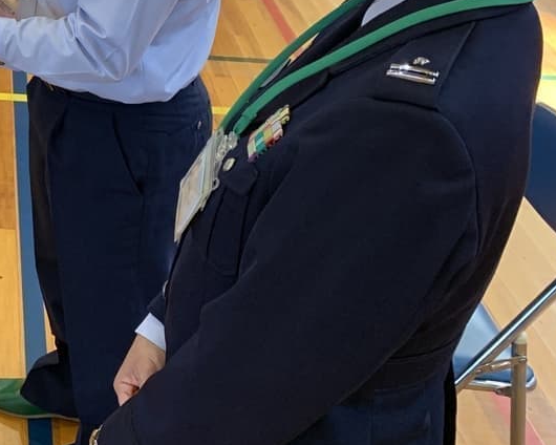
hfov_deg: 23.8
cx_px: -188
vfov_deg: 21.5
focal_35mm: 69
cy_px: 16
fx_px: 1135
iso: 125
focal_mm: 4.25
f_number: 1.8
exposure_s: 1/60
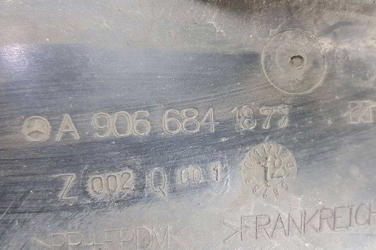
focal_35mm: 31
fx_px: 324
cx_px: 205
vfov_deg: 42.3
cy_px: 133
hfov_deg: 60.2
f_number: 1.7
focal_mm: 4.3
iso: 200
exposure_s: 1/50
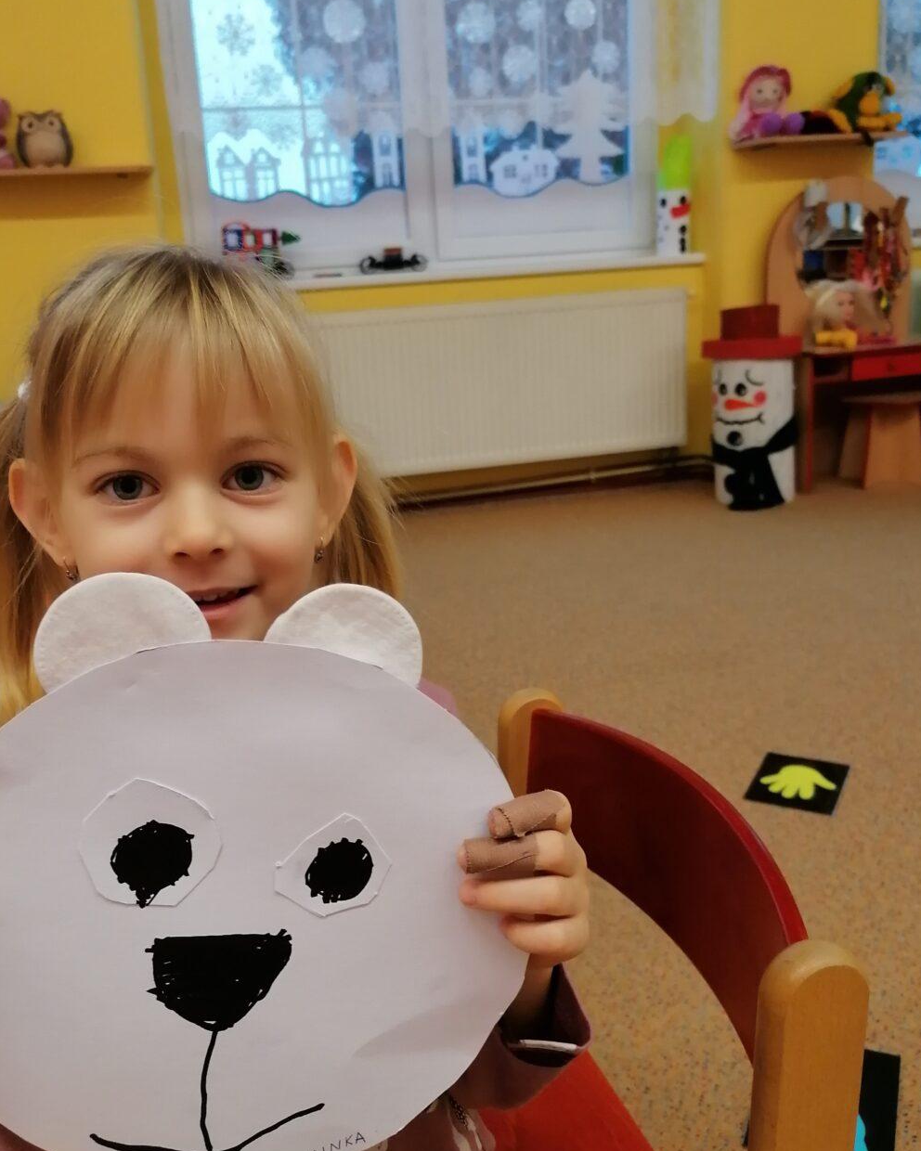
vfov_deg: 52.8
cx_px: 422
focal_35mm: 34
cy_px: 539
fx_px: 1158
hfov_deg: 43.3
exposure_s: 1/100
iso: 320
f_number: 1.8
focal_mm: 4.75
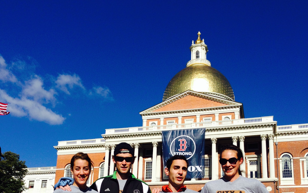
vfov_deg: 26.5
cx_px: 153
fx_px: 395
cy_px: 174
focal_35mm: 47
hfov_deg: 42.6
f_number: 2.4
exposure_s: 1/3195
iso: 50
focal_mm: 4.12
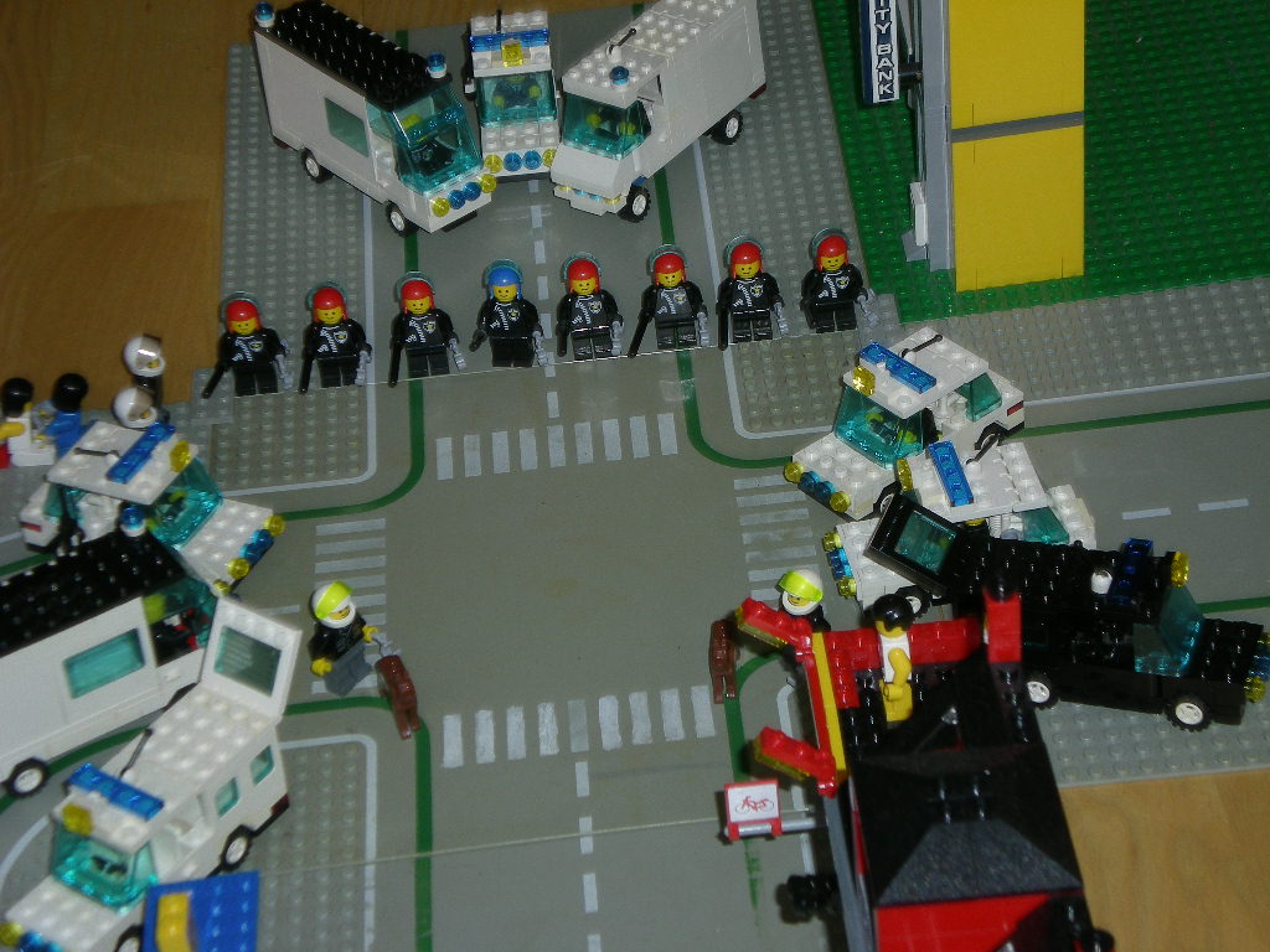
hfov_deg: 22.5
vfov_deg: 17.0
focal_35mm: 87
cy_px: 476
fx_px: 3192
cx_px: 635
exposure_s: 1/60
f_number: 5.1
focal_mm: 14.3
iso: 50
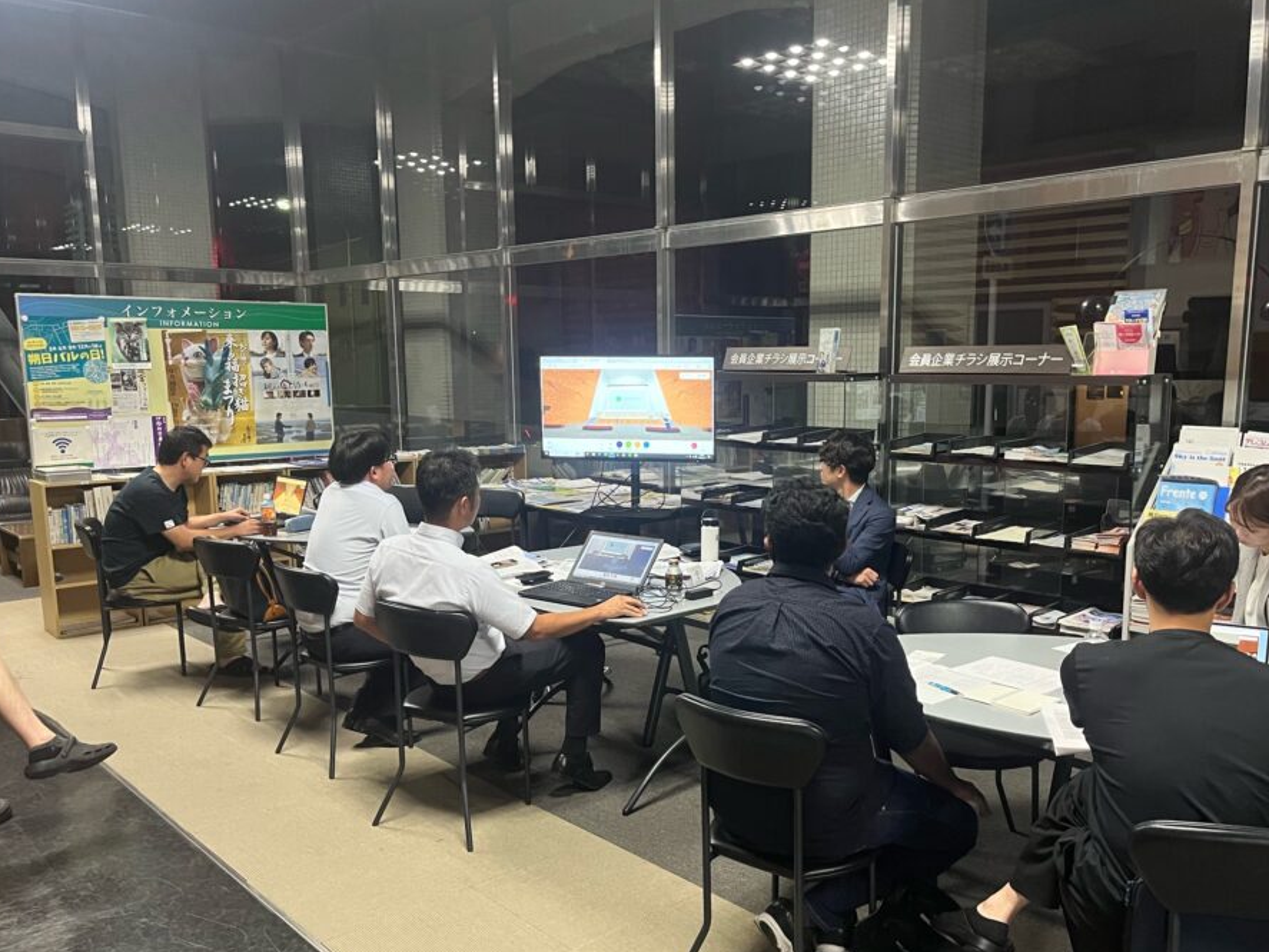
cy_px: 535
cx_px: 674
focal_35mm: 30
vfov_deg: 46.7
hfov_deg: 59.9
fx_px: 1100
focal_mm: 5.1
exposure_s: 1/40
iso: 400
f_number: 1.6
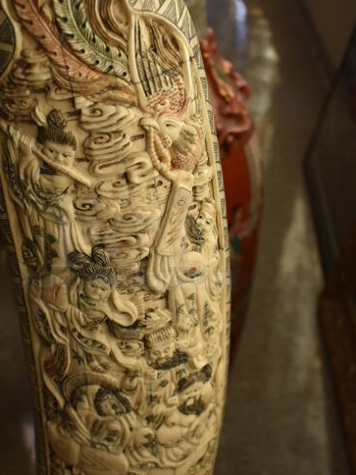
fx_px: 672
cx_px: 124
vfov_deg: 38.9
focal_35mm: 49
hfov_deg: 29.5
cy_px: 239
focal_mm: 18
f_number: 3.5
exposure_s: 1/250
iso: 450
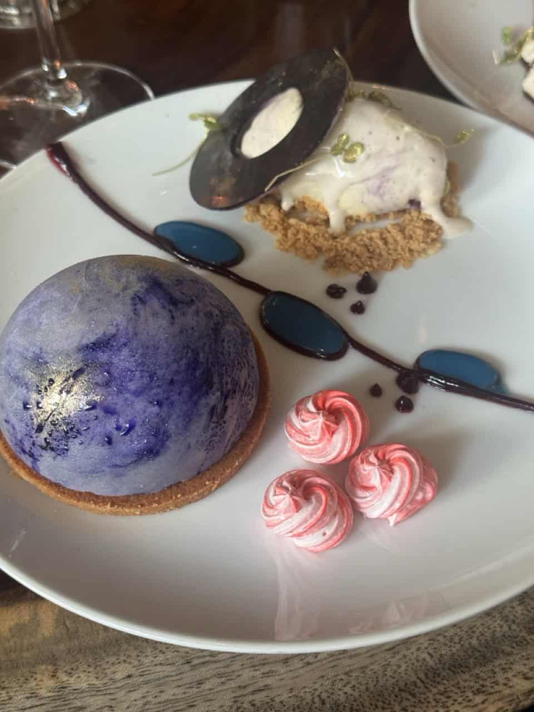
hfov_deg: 30.3
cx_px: 267
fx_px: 987
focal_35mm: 48
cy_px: 356
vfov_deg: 39.7
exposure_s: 1/43
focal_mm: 6.8
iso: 250
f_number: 1.8
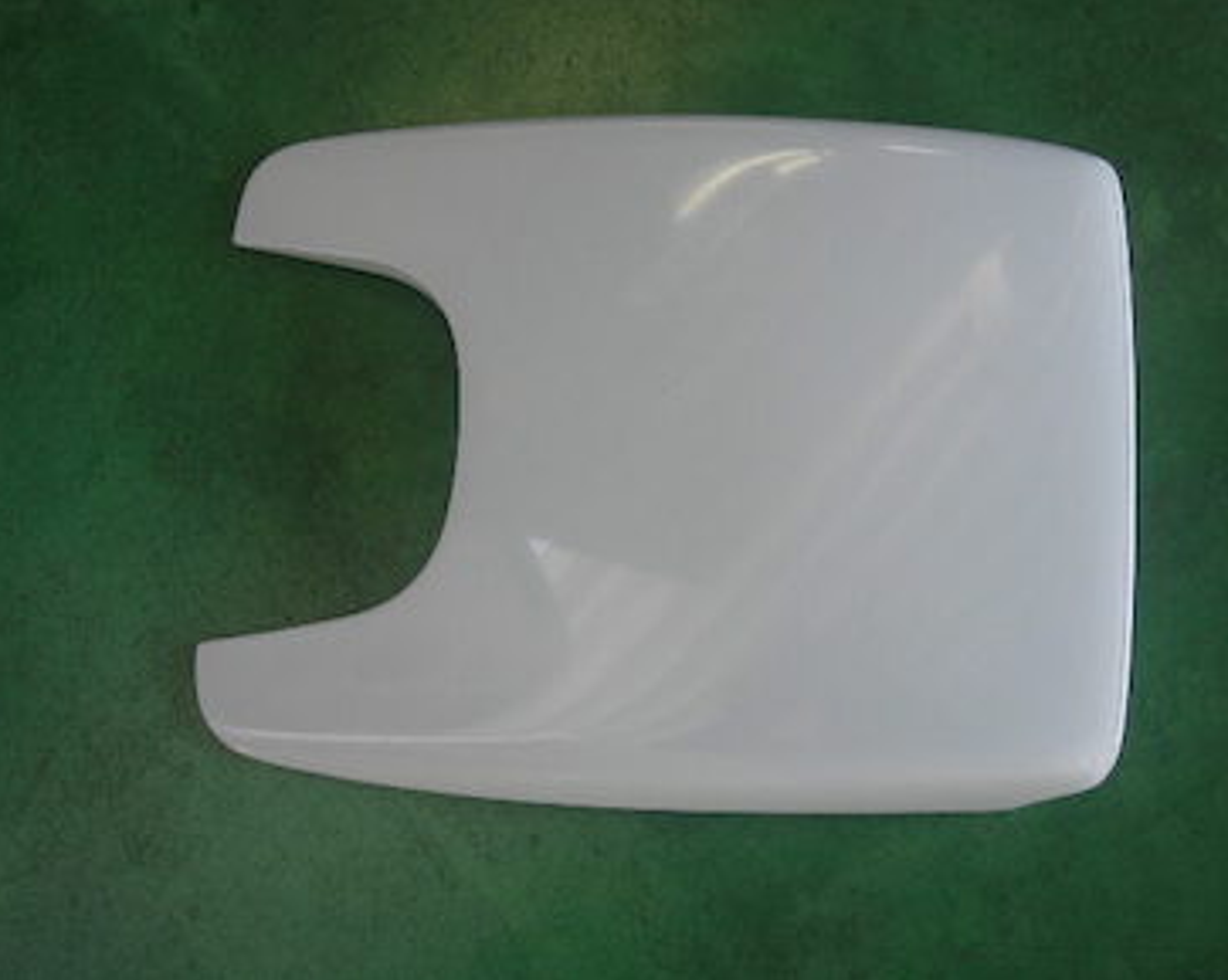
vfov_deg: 36.4
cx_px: 661
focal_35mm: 41
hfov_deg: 44.8
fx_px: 1489
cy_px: 475
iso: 64
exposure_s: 1/40.4
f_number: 2.8
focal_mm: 7.8
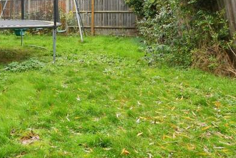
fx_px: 256
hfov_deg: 43.7
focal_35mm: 39
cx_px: 10
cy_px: 26
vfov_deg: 33.0
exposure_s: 1/6
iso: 64
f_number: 8
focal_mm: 10
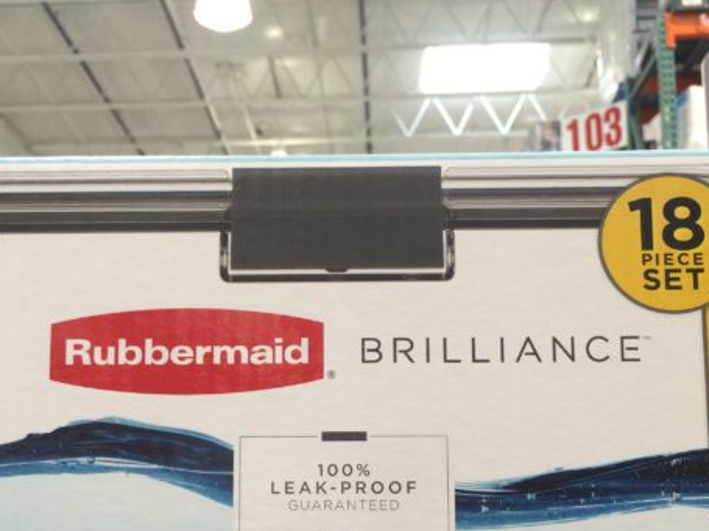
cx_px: 330
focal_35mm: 49
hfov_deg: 38.9
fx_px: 1003
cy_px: 375
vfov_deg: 29.3
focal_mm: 4.15
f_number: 2.2
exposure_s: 1/30
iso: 64
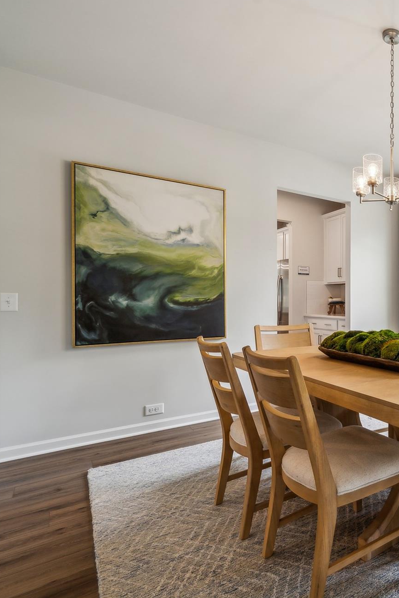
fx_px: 366
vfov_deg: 78.6
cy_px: 299
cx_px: 434
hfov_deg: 44.4
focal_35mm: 22
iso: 160
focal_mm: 14
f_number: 7.1
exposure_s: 1/25
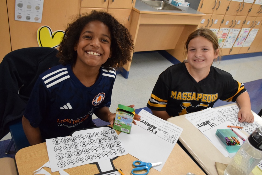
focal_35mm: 30
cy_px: 88
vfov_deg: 43.6
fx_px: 218
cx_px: 131
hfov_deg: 61.9
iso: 2500
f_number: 5
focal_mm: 20
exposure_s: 1/160
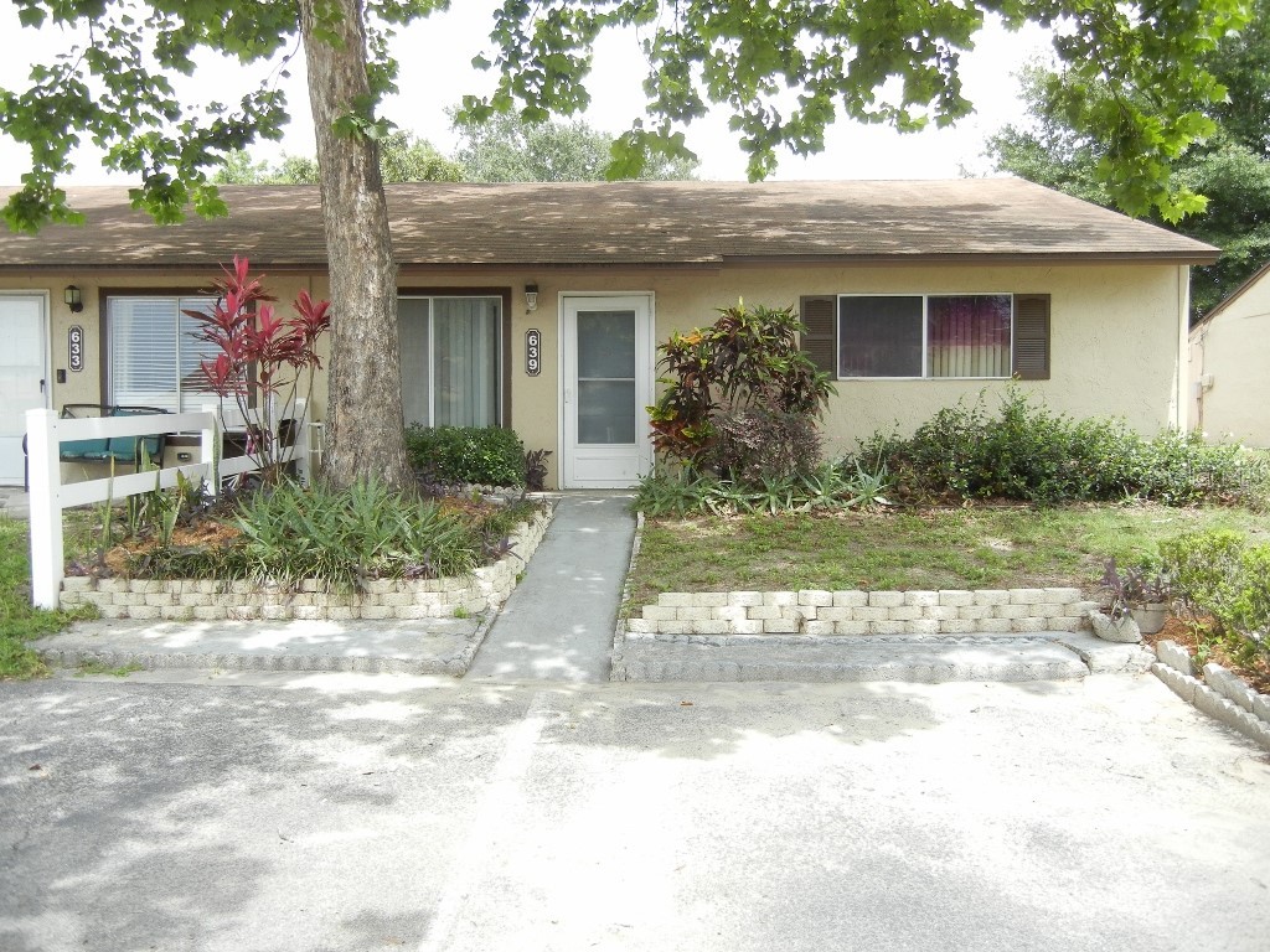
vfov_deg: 46.8
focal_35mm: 30
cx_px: 635
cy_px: 476
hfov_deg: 60.0
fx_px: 1101
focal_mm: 5.4
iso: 160
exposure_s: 1/387
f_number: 3.5
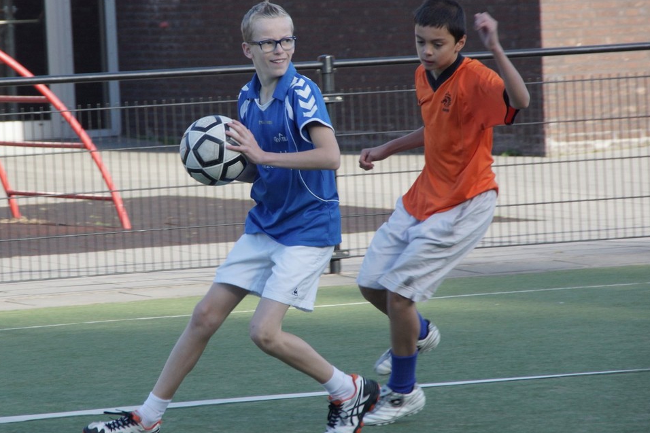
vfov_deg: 5.3
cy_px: 218
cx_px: 343
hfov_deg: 8.0
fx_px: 4639
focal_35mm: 257
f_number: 9
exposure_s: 1/250
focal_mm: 160
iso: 400
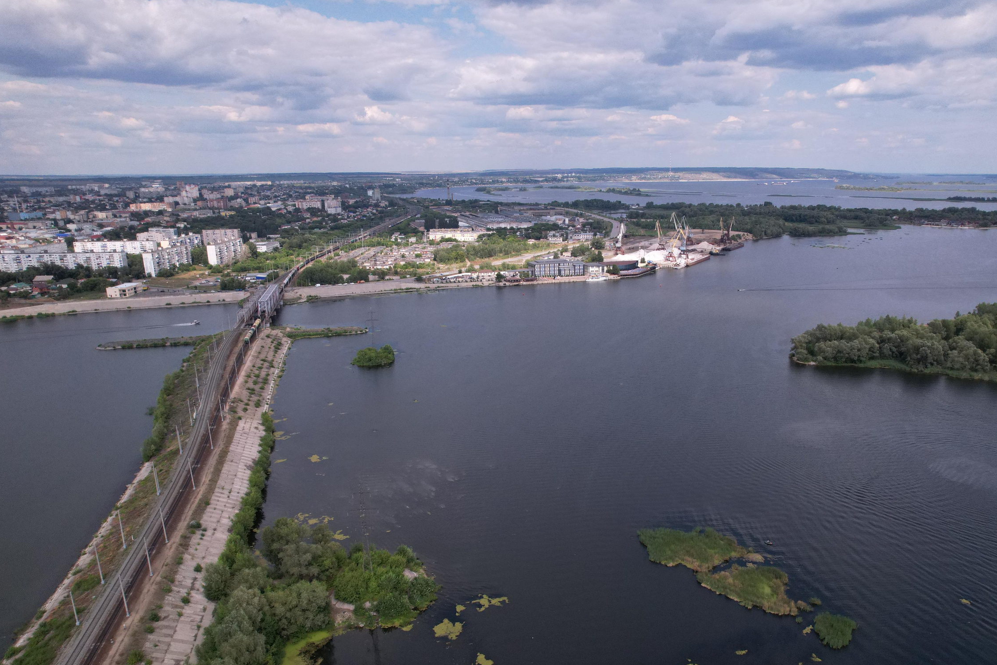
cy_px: 376
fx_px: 692
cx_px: 557
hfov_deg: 71.3
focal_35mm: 25
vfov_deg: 51.1
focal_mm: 8.38
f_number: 2.8
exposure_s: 1/200
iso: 400
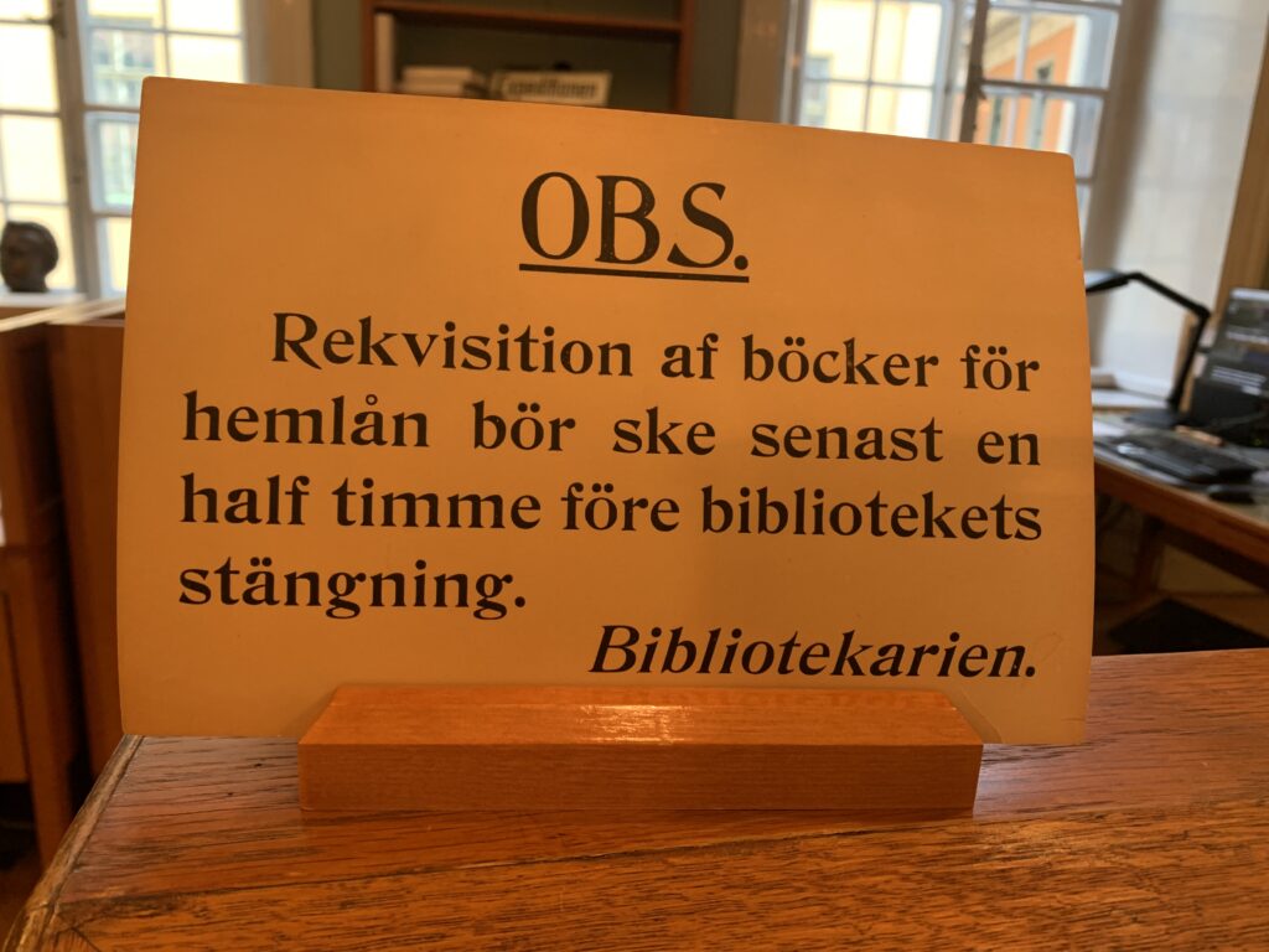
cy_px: 476
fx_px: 953
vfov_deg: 53.1
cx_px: 634
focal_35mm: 26
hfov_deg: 67.3
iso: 200
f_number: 1.8
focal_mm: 4.25
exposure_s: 1/50
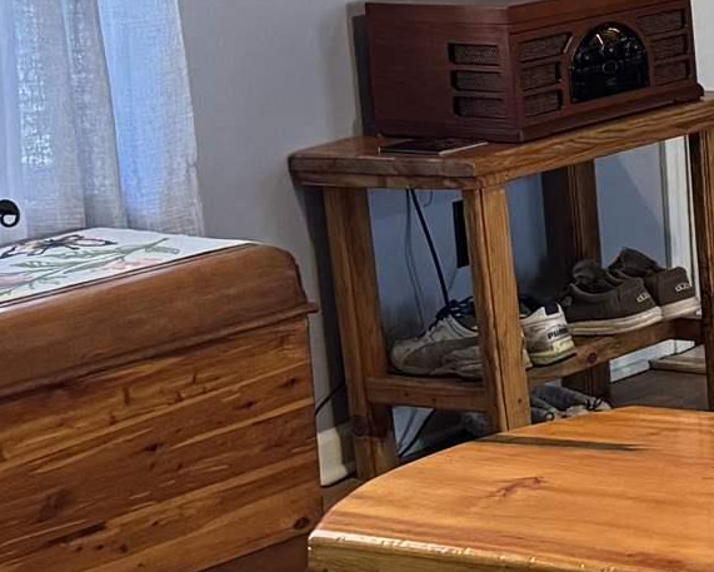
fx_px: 2663
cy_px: -24
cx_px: 1656
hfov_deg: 12.4
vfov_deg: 12.1
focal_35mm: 126
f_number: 1.78
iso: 400
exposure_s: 1/60
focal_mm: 6.76
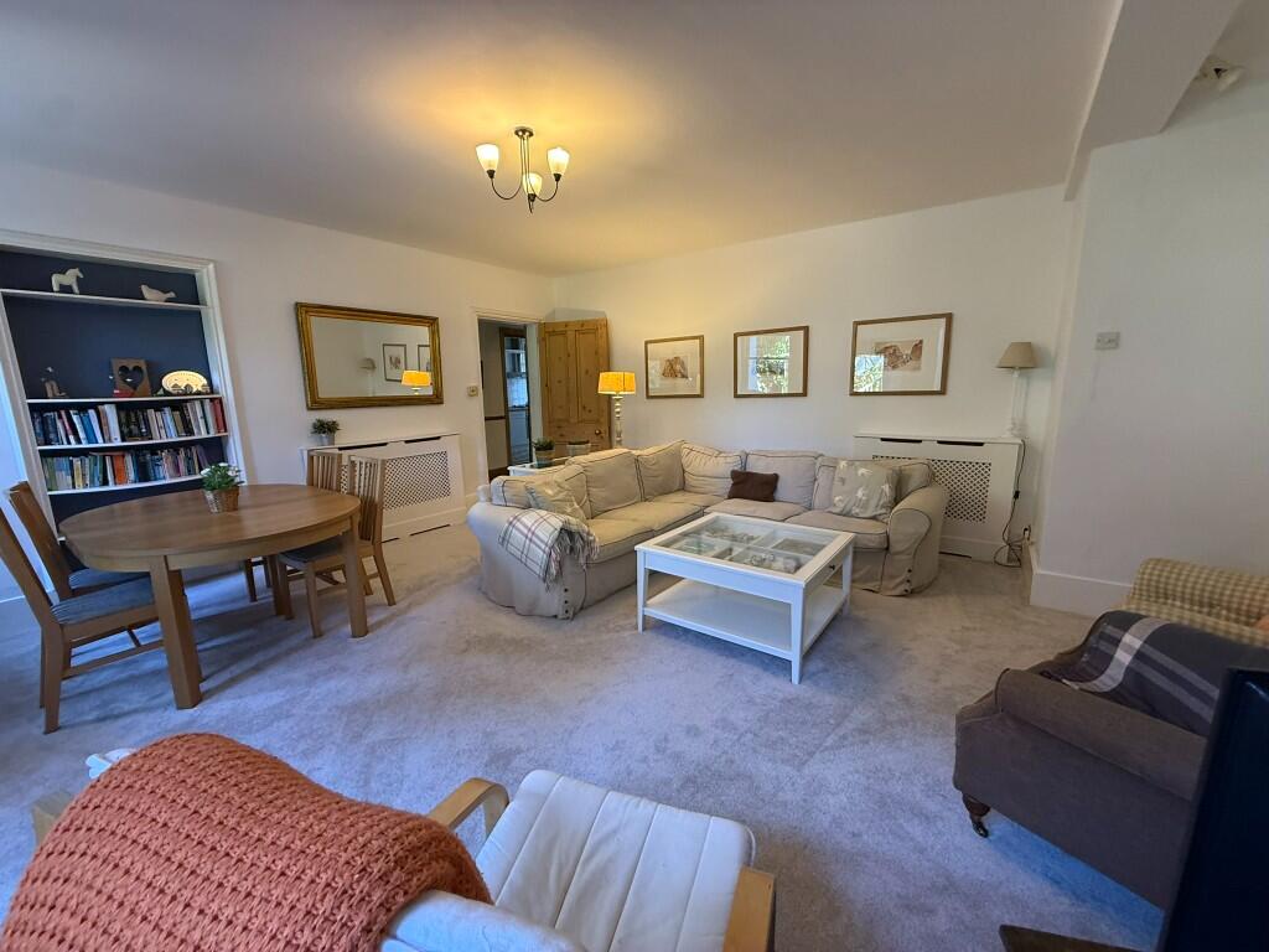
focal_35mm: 14
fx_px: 513
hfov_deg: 102.1
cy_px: 476
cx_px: 634
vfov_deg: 85.7
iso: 200
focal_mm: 2.22
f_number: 2.2
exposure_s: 1/50
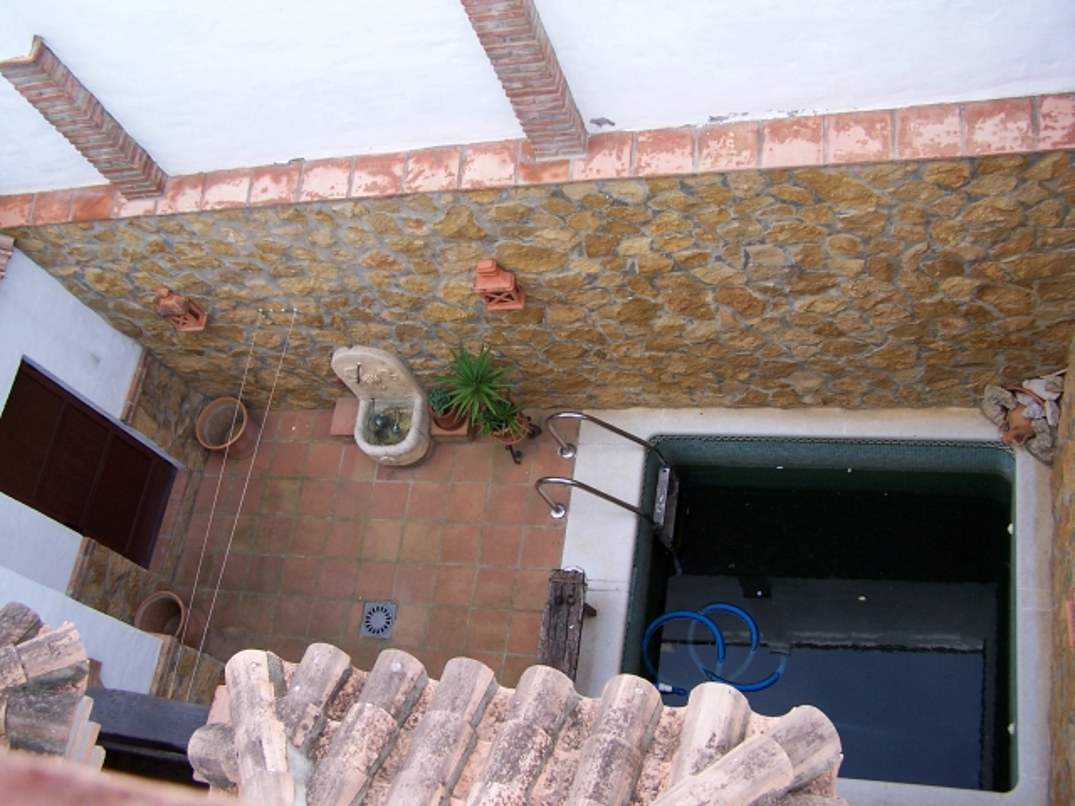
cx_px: 538
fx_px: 1180
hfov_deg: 49.0
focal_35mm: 38
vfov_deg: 37.7
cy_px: 403
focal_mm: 6.3
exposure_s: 1/180
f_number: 2.8
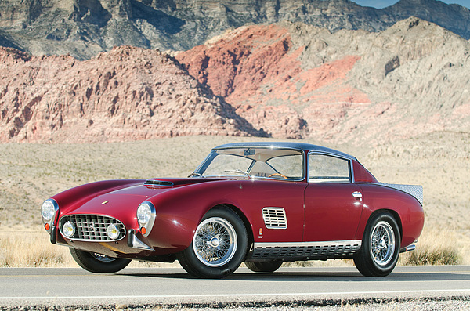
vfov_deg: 11.1
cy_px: 156
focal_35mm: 123
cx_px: 235
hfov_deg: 16.7
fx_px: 1602
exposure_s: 1/200
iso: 100
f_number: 4
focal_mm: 82
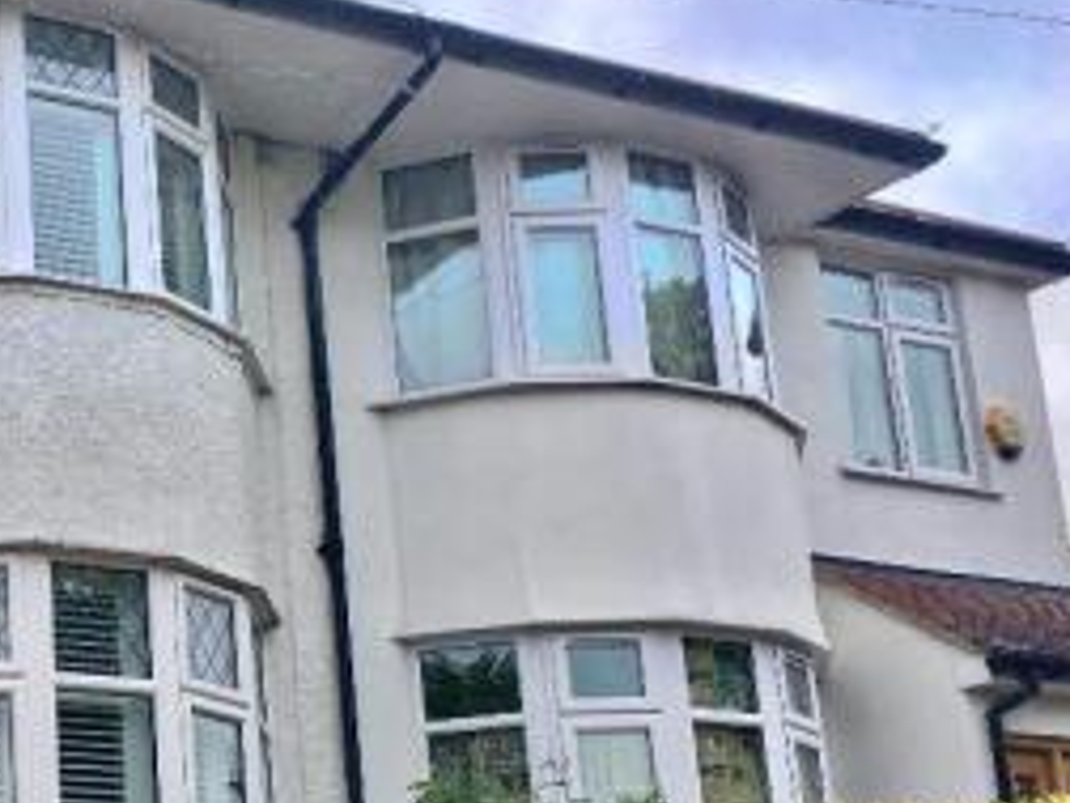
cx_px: -87
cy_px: 593
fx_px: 2071
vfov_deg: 21.8
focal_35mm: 67
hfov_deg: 26.8
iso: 25
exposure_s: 1/447
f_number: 2.2
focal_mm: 4.15
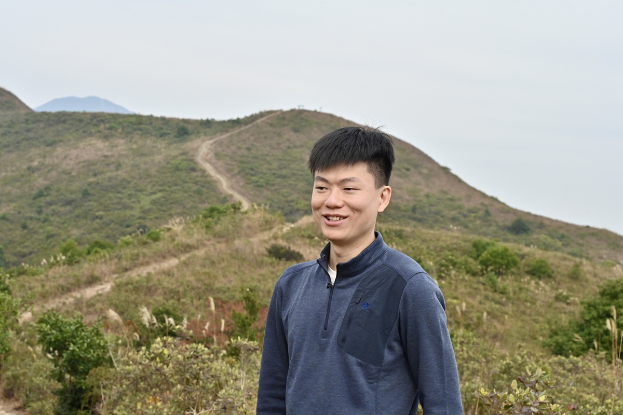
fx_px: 1211
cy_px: 208
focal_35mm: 70
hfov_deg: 28.8
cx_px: 312
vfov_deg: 19.5
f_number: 14
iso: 1000
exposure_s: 1/1000
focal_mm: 70
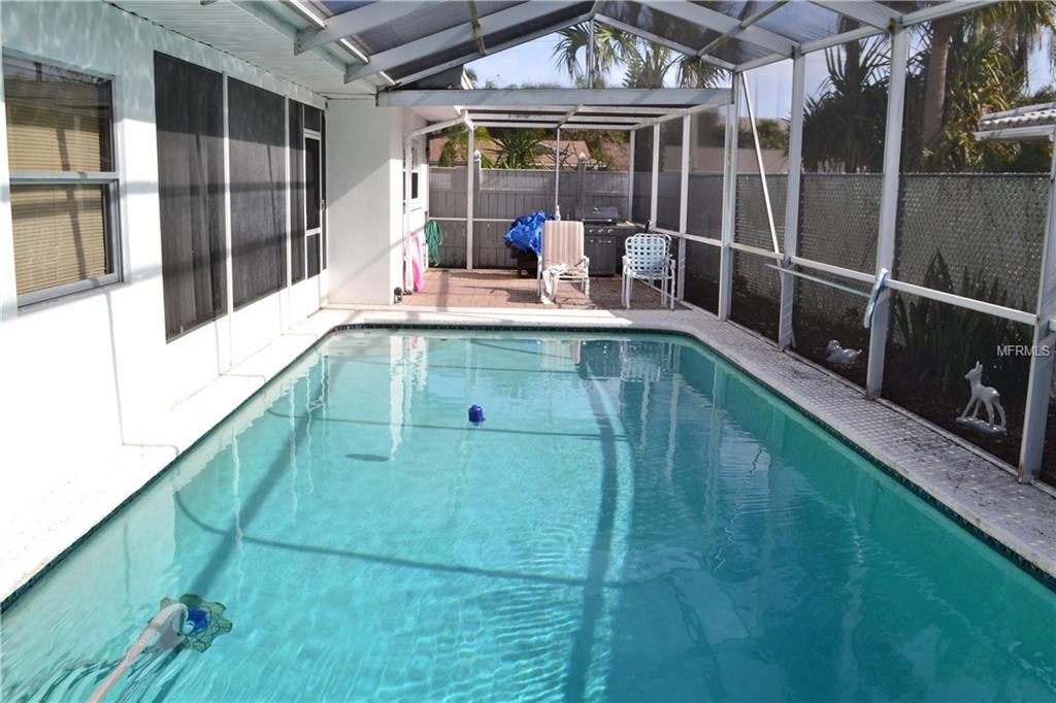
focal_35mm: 33
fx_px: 968
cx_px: 528
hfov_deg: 57.2
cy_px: 352
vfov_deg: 39.9
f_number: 10
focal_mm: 22
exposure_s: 1/250
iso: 400
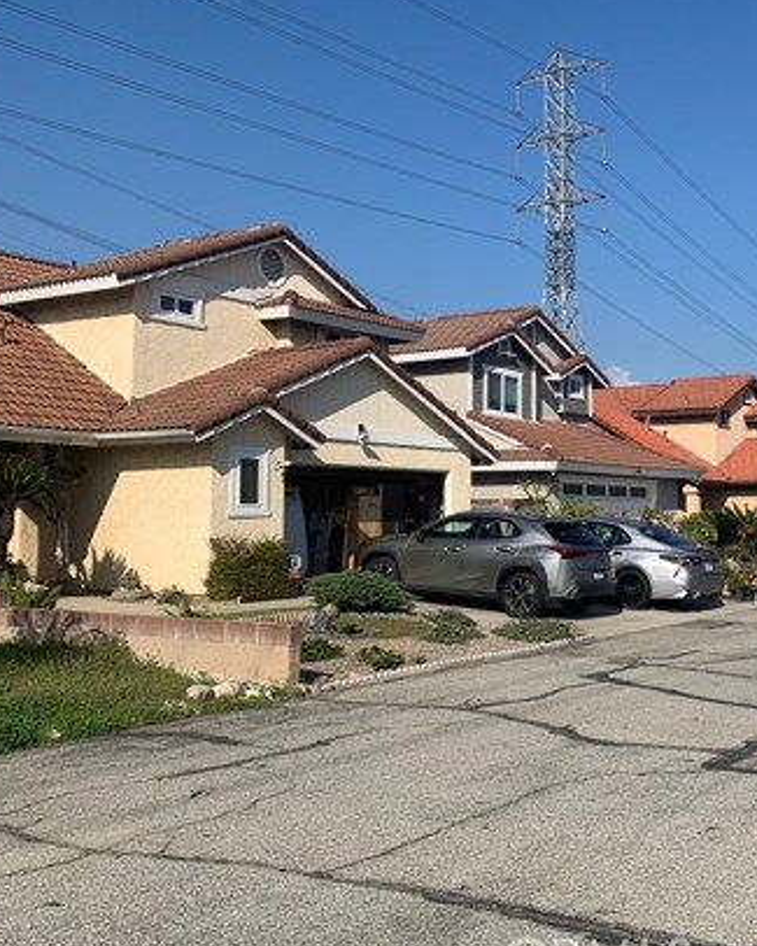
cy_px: 433
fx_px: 1120
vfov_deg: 45.7
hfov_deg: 36.5
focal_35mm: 40
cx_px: 561
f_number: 1.8
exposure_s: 1/3401
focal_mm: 4.25
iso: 25
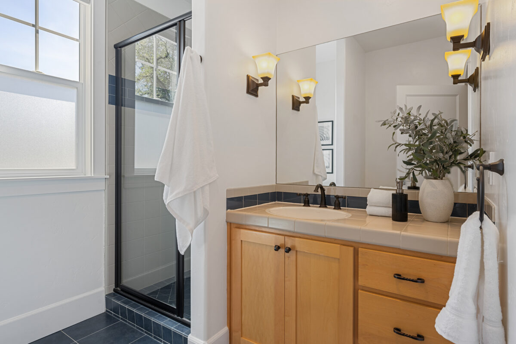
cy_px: 172
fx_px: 272
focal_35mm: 19
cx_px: 258
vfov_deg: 64.6
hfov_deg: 86.9
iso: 250
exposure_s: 1/8
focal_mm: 19
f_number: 9
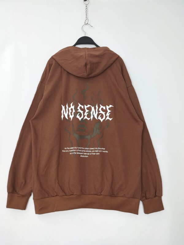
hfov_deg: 49.9
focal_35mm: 28
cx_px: 92
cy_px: 122
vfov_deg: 63.4
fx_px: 198
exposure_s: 1/15
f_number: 1.8
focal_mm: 4.27
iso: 100
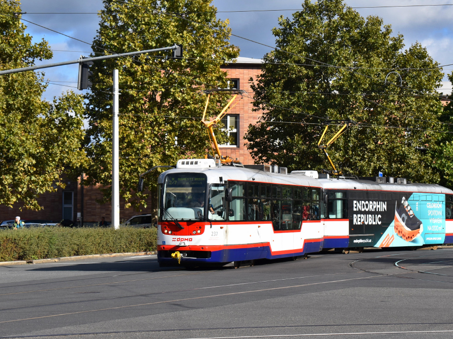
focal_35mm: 101
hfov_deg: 19.4
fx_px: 1322
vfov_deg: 14.6
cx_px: 271
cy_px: 124
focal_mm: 48
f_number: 10
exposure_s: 1/400
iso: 200
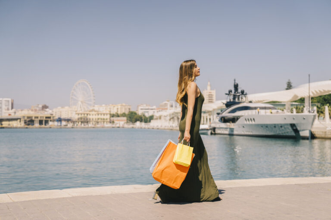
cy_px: 110
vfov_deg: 26.0
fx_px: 478
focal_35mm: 52
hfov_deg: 38.2
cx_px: 166
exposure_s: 1/5000
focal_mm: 52
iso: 250
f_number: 2.8
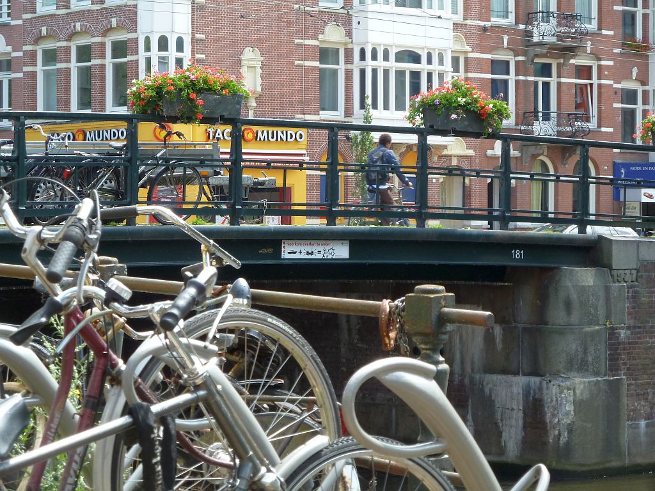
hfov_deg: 15.4
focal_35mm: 128
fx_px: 2422
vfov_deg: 11.6
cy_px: 246
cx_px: 328
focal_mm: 21
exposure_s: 1/160
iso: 160
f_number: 4.4
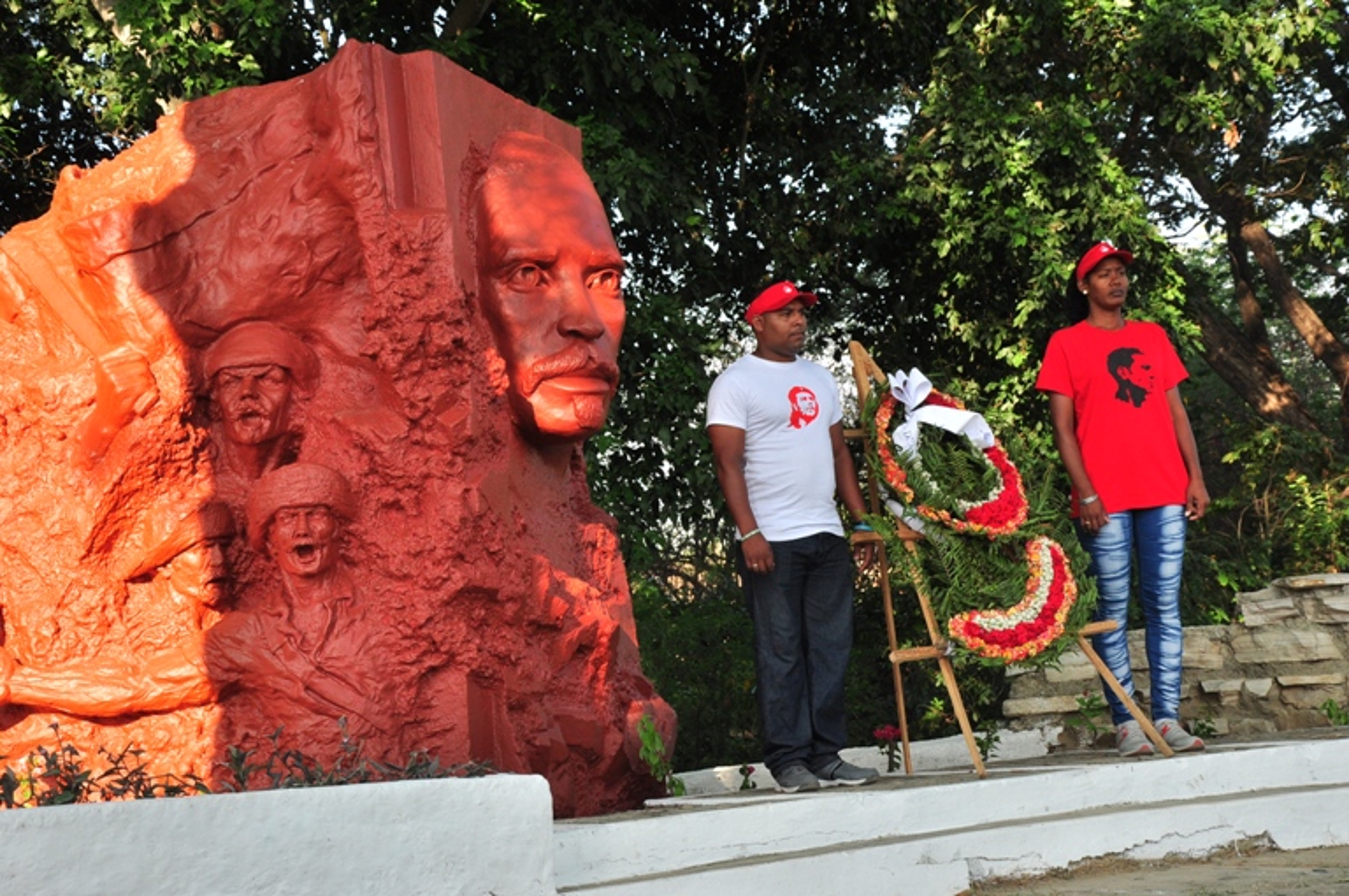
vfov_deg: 17.4
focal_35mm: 78
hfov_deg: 26.0
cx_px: 674
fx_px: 2919
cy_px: 448
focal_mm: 52
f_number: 9
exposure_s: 1/250
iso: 400
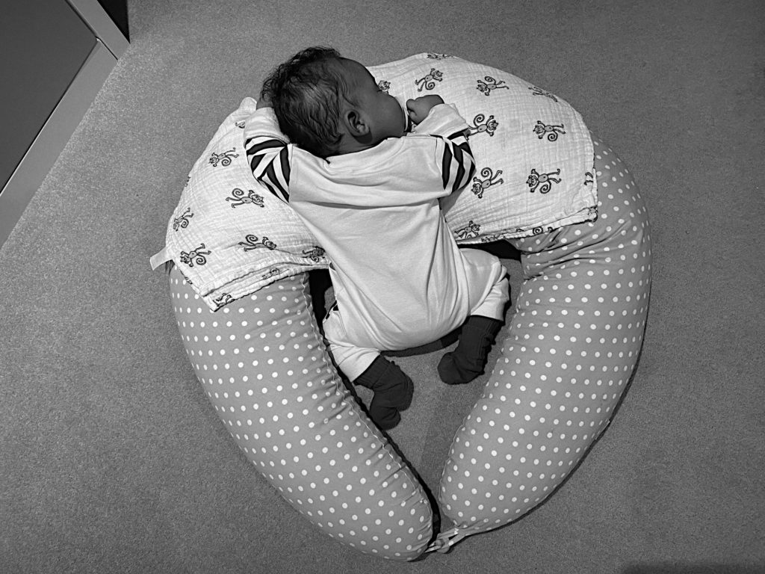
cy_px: 287
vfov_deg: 53.1
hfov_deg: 67.3
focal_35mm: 26
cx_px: 382
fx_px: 575
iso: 200
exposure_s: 1/50
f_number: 1.8
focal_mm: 4.25
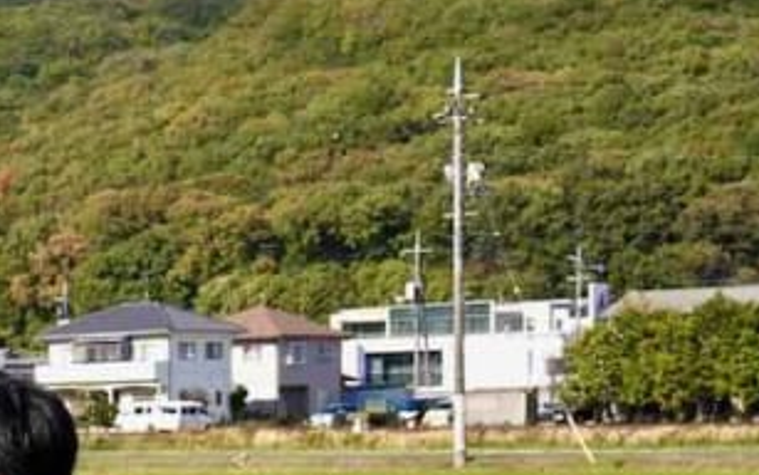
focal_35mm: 121
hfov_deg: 15.4
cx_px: -485
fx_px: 2511
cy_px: 564
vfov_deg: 10.6
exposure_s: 1/400
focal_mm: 23.8
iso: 100
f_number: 8
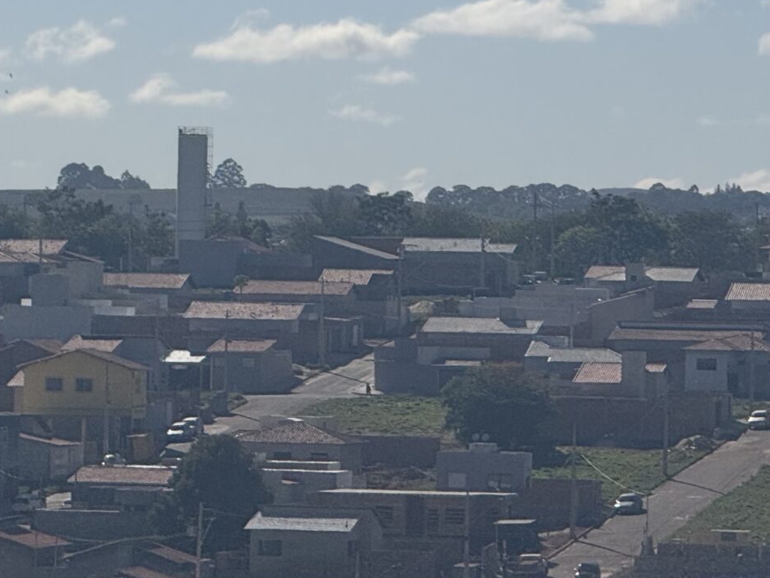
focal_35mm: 324
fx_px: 7207
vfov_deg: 4.6
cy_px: -85
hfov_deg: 6.1
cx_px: 277
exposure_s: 1/4651
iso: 40
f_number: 2.8
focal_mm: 15.66
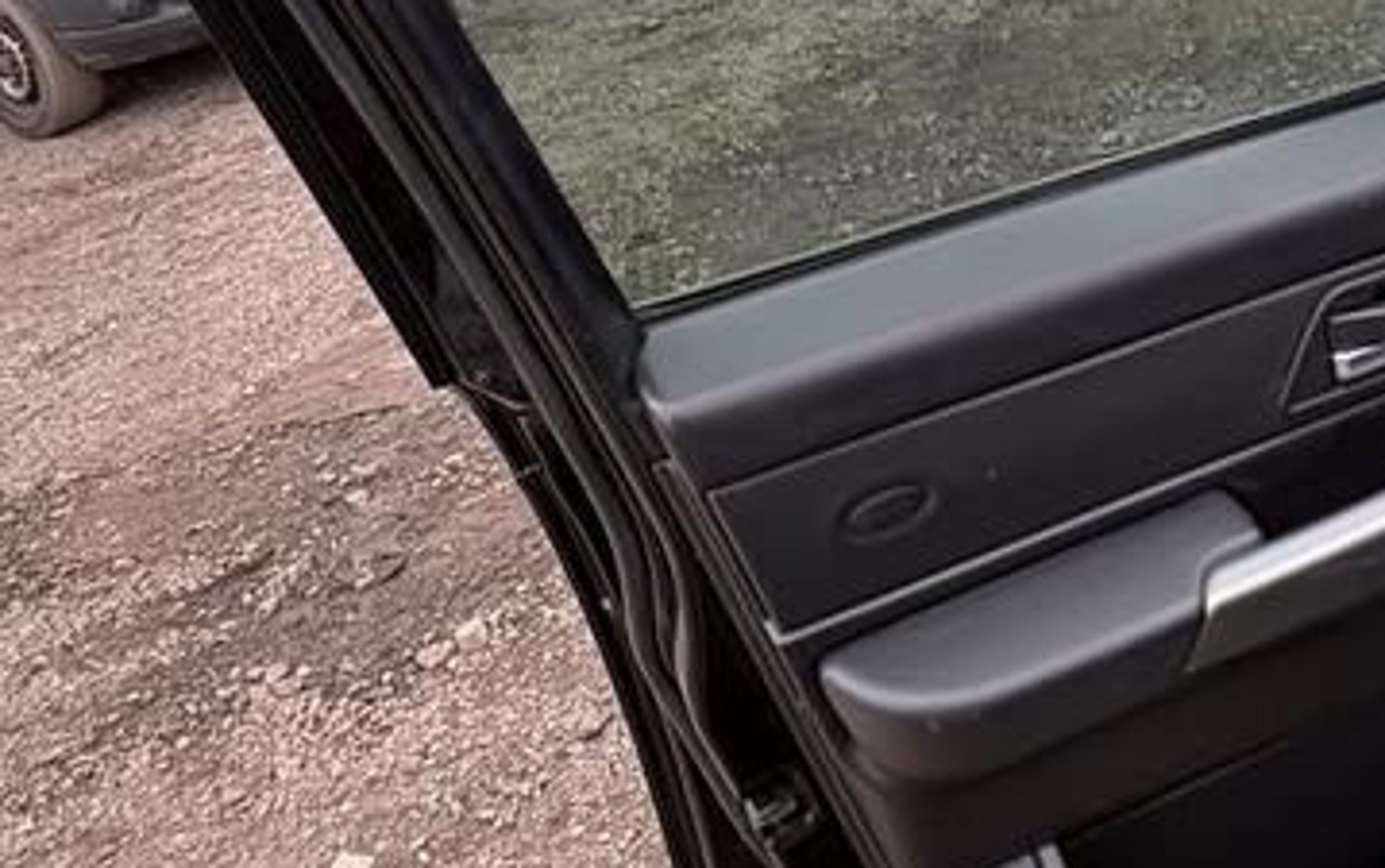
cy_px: -39
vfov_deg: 31.4
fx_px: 1398
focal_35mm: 37
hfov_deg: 51.8
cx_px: 918
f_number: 2.2
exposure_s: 1/99
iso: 64
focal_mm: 2.22
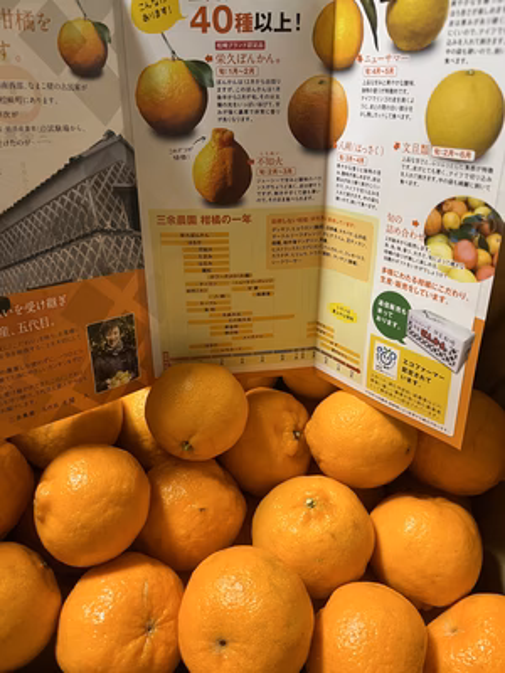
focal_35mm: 26
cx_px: 252
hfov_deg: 53.1
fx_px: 506
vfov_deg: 67.3
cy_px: 336
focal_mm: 5.1
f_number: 1.6
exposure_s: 1/50
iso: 200
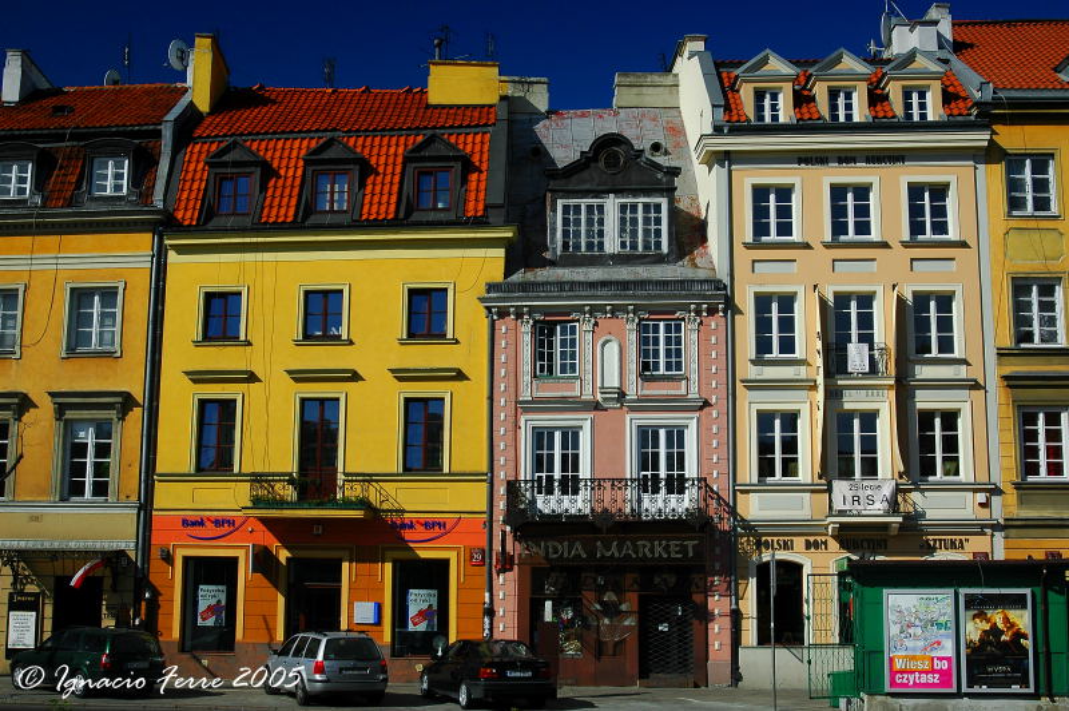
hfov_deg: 38.9
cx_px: 534
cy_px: 356
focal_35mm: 51
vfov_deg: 26.4
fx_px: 1513
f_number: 8
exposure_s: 1/250
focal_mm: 34
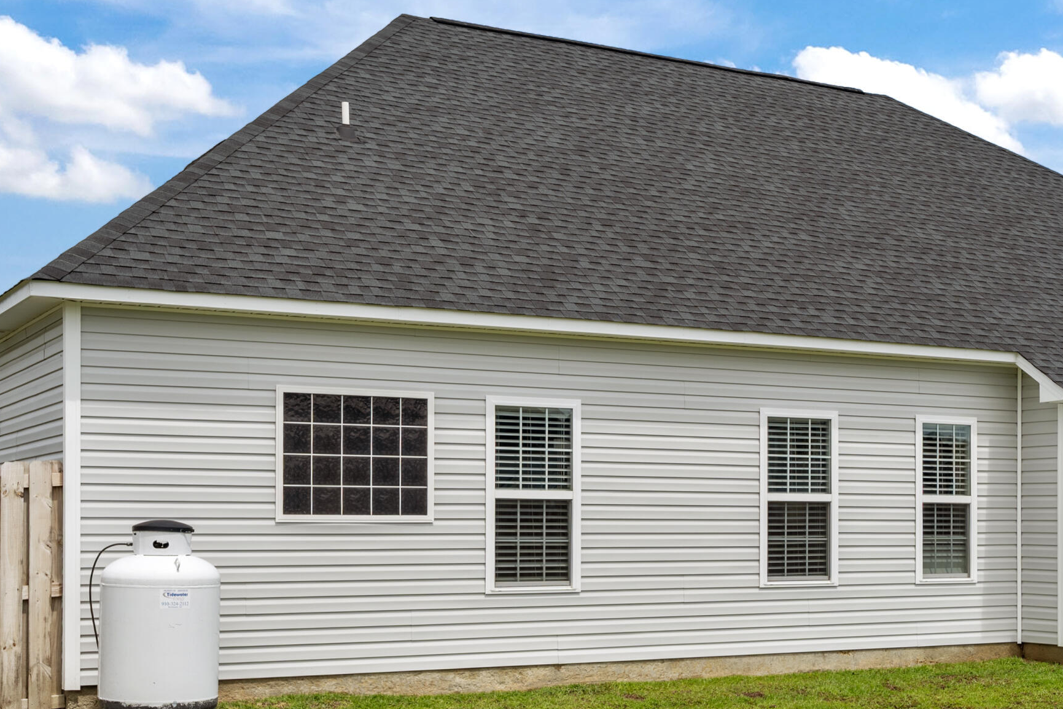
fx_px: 1535
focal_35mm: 52
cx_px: 701
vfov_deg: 26.0
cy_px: 313
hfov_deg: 37.8
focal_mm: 30
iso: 64
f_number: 7.1
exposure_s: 1/320
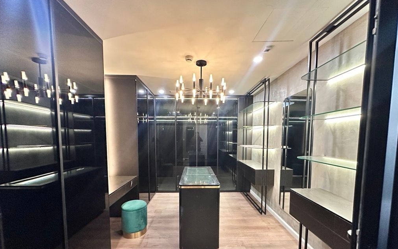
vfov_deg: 74.0
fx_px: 163
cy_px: 149
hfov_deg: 101.5
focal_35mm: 15
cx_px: 198
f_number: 2.2
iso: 800
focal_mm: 2.22
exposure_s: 1/50
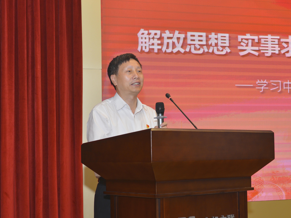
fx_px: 555
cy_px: 127
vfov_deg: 22.2
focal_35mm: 66
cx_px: 201
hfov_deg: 29.1
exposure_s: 1/100
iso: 720
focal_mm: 48
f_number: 5.6
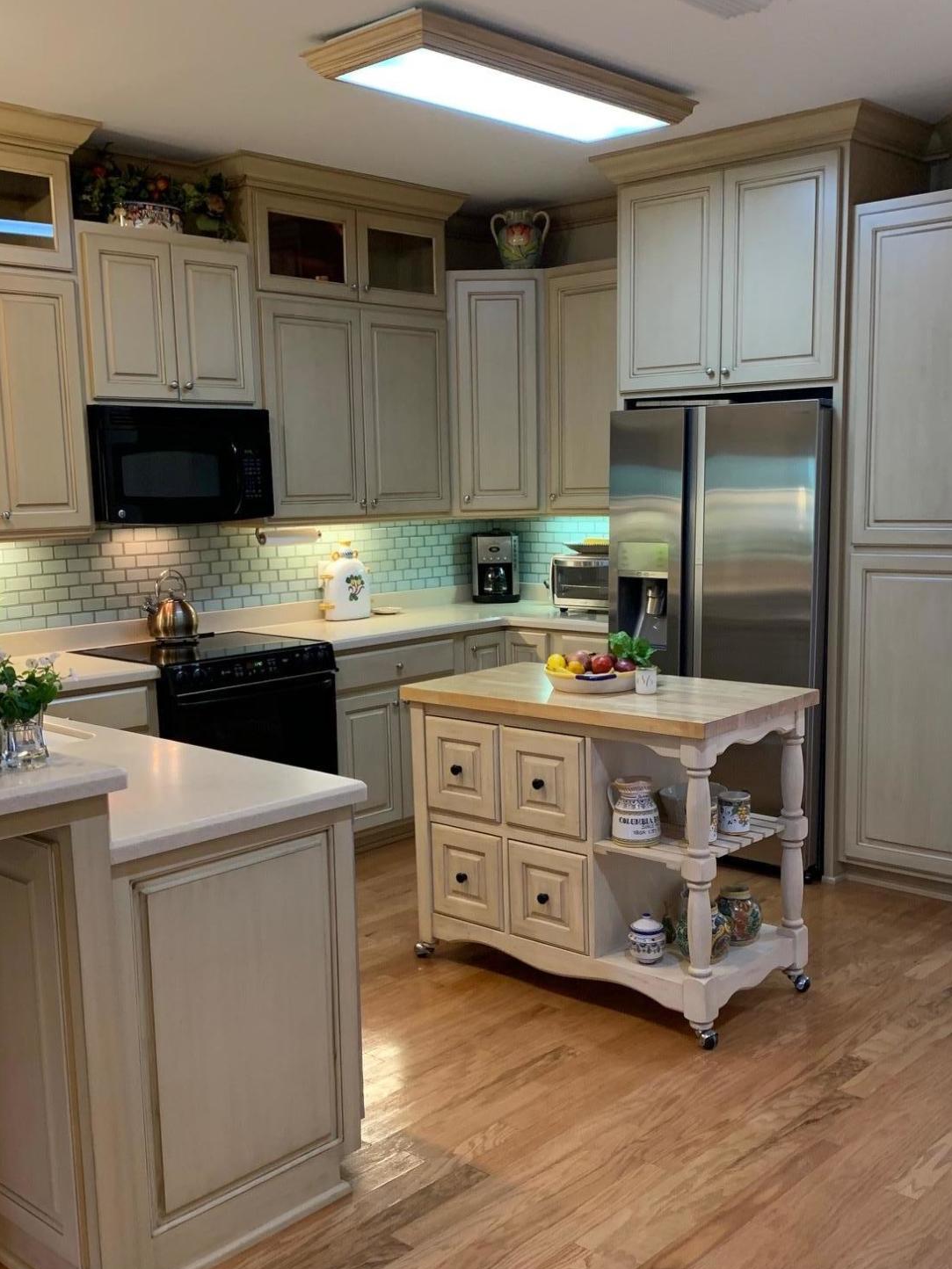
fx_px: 1320
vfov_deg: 51.2
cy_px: 723
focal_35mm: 36
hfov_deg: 39.7
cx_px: 476
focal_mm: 4.25
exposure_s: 1/60
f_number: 1.8
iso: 200
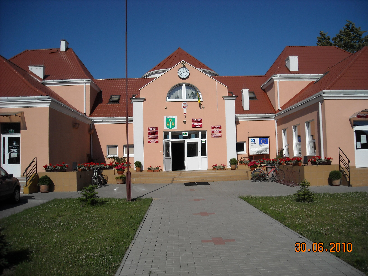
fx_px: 372
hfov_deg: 52.6
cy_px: 138
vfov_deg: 40.7
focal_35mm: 35
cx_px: 184
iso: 64
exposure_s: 1/804
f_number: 5.6
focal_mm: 5.7
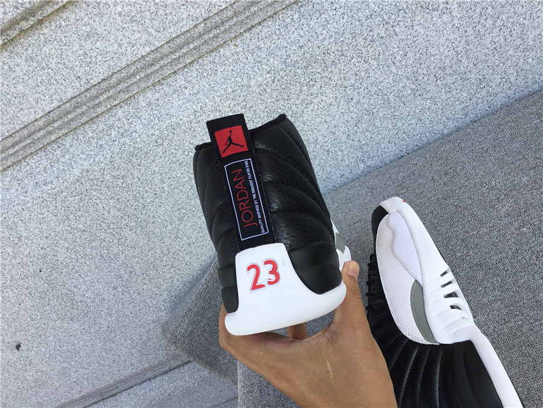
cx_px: 272
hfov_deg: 58.4
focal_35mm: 31
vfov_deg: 45.4
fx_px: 486
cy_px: 204
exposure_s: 1/261
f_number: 2.4
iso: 25
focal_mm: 3.3
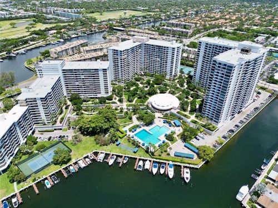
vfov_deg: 56.8
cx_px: 139
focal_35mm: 24
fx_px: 193
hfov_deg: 71.6
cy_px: 104
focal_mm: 6.72
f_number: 1.7
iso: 130
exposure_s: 1/3200
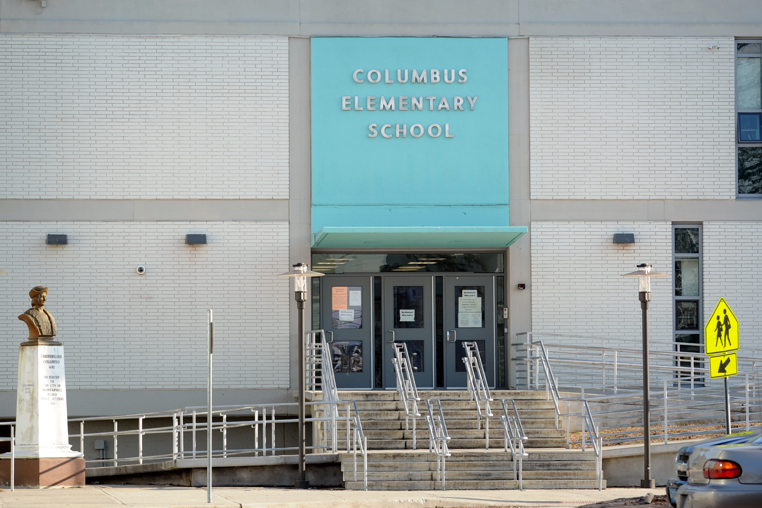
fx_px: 3832
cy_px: 248
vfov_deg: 7.6
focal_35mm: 181
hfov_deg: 11.4
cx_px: 391
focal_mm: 155
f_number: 5.6
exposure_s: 1/500
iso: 200
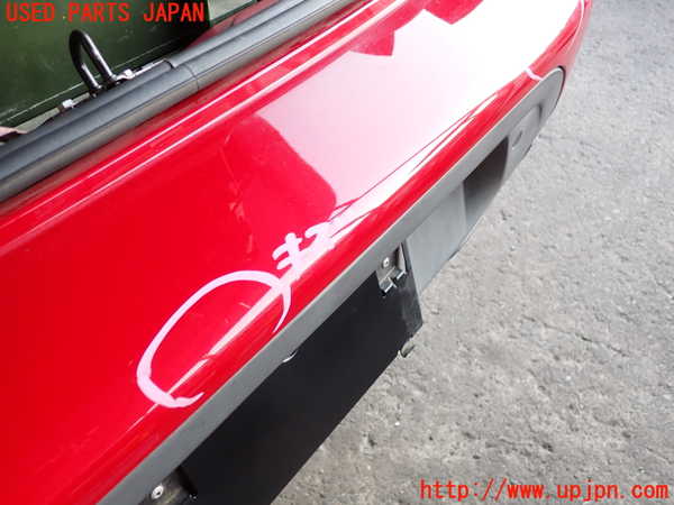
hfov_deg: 60.0
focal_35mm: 30
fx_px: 584
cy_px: 252
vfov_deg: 46.8
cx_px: 337
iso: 125
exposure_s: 1/60
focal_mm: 5.4
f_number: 2.3
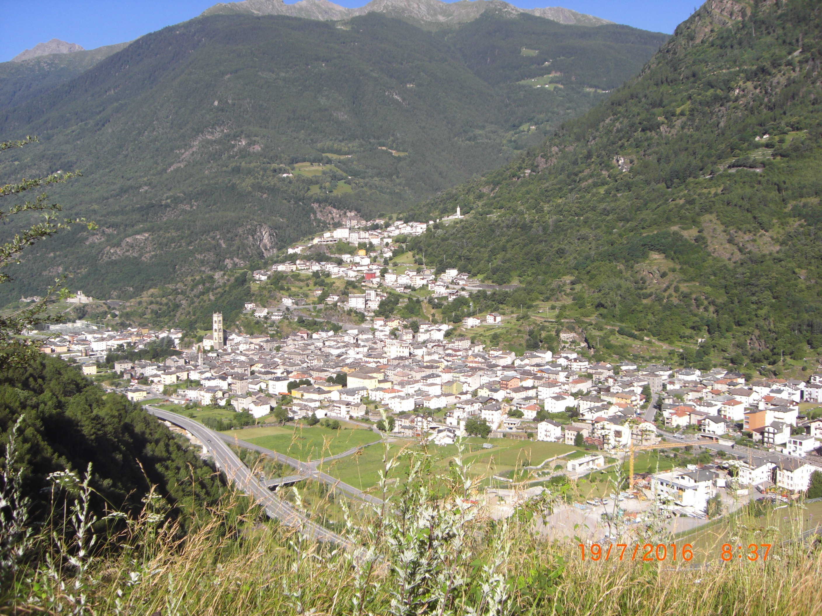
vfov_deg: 37.7
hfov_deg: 49.0
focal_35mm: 38
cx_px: 411
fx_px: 902
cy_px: 308
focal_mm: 6.2
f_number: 2.7
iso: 64
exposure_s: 1/1000
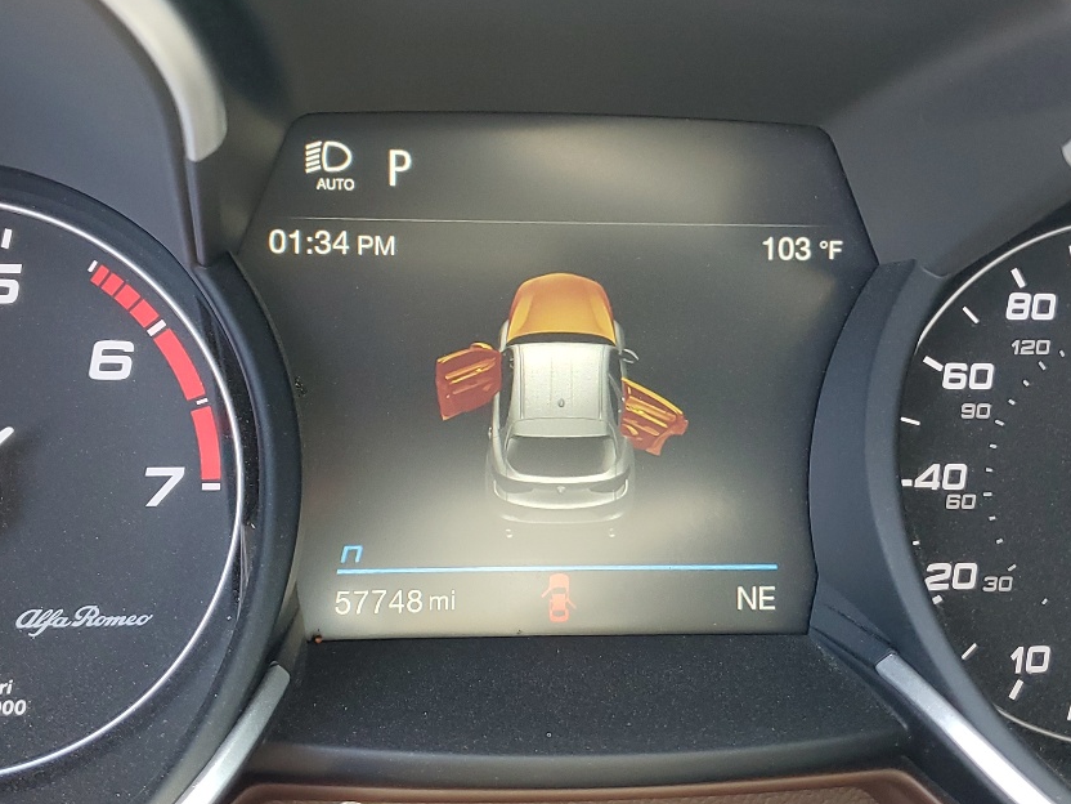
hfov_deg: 38.2
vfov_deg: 29.0
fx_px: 1547
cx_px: 489
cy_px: 323
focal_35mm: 50
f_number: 1.5
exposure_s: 1/120
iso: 69
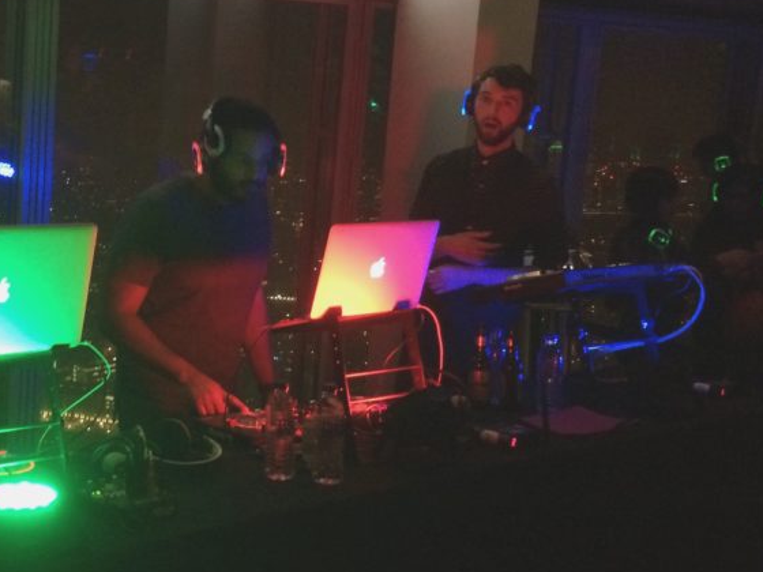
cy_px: 222
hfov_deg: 35.6
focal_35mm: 53
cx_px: 223
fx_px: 1168
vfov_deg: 27.4
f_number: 2.2
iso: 250
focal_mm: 4.15
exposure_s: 1/20
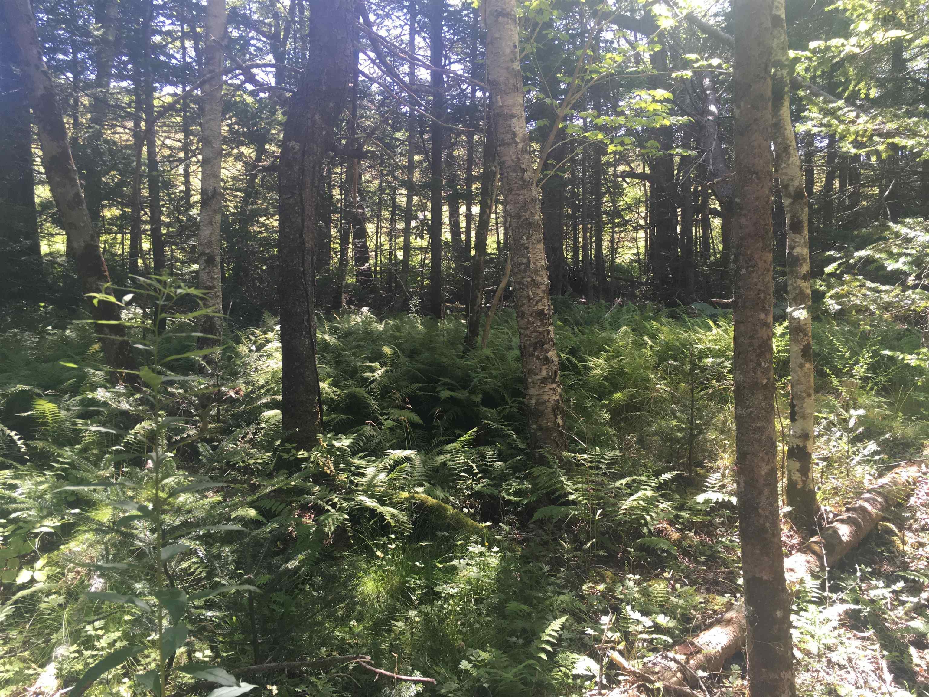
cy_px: 348
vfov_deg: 48.2
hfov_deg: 61.7
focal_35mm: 29
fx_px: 778
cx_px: 464
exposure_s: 1/120
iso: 40
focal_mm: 4.15
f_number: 2.2
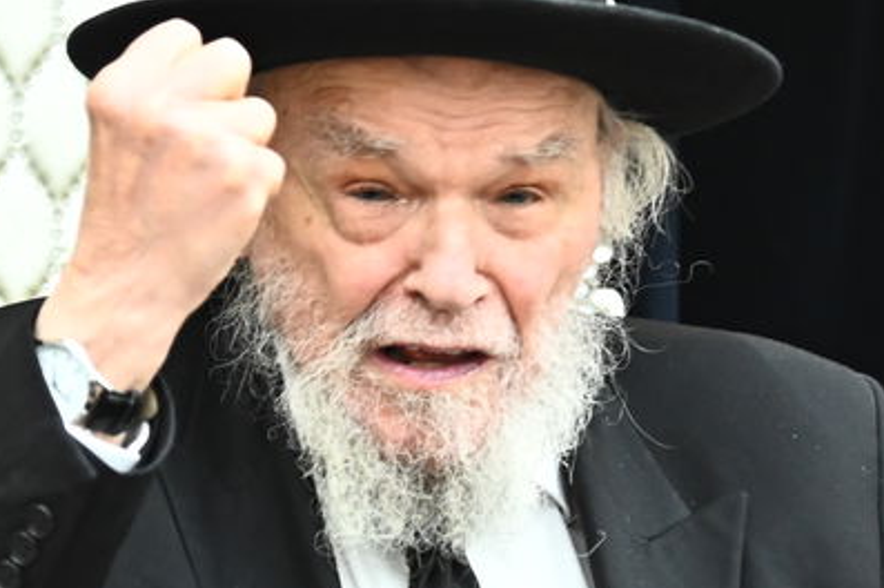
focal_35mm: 370
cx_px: 514
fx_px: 9078
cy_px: 286
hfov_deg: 5.6
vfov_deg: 3.7
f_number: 4
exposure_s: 1/160
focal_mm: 105
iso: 2000
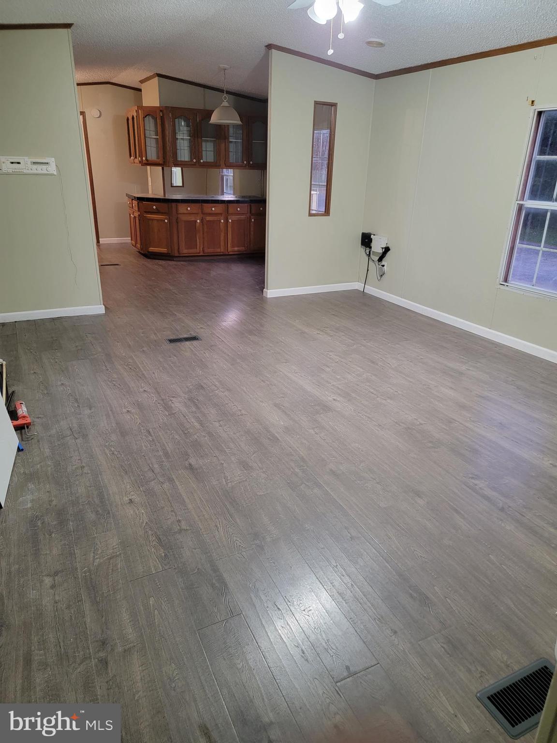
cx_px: 278
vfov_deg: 71.6
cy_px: 372
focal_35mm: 24
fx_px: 515
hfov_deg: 56.8
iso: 400
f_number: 1.8
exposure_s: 1/40
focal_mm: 6.7
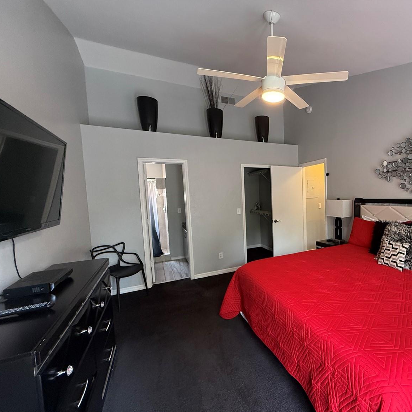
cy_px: 210
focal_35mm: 17
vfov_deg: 84.0
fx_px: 229
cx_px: 279
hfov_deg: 80.8
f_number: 2.2
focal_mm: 2.22
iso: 320
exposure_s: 1/75
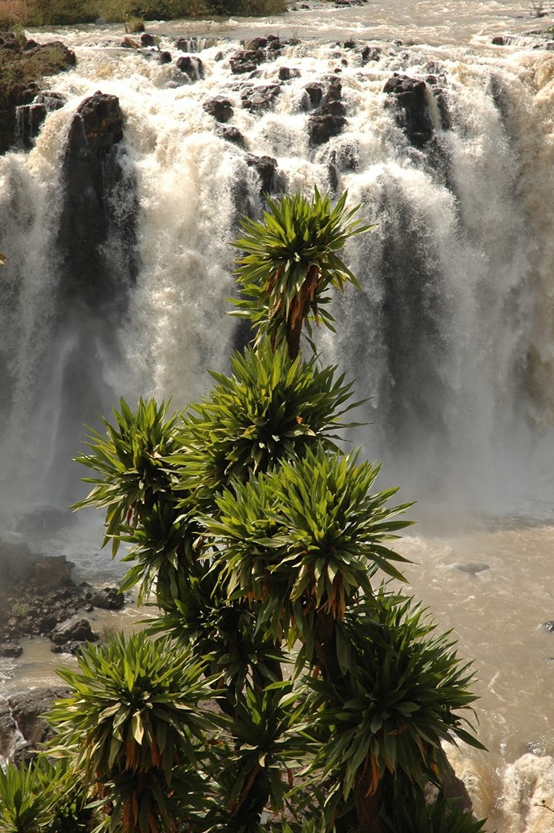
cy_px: 416
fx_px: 2428
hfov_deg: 13.0
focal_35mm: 105
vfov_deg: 19.5
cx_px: 277
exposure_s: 1/350
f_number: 8
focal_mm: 70
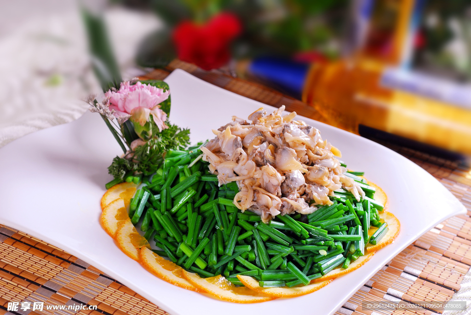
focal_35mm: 90
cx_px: 236
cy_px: 158
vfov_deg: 15.2
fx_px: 1179
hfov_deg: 22.6
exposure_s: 1/200
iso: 100
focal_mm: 60
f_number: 6.3
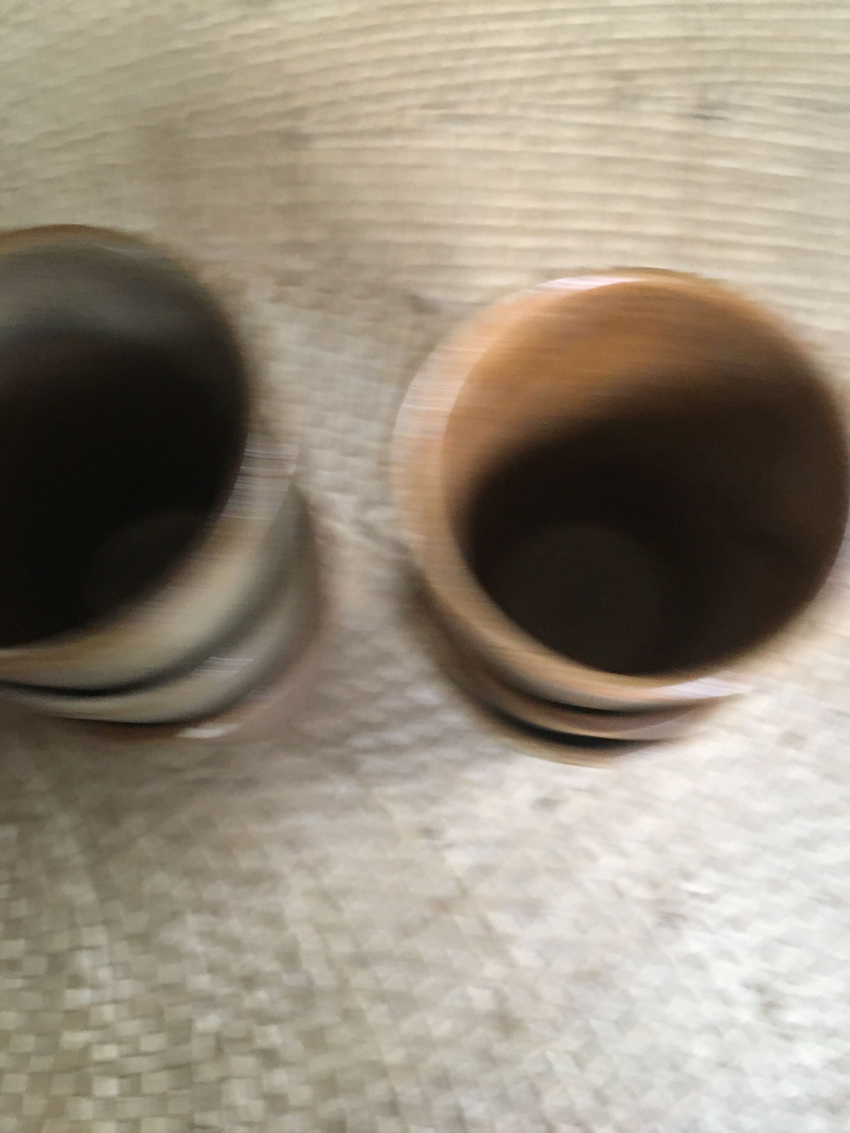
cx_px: 425
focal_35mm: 29
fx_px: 949
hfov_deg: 48.2
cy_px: 566
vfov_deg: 61.7
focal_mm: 4.15
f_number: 2.2
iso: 400
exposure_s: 1/17
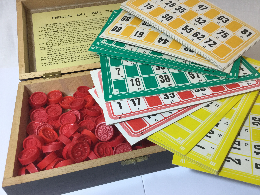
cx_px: 130
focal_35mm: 31
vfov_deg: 45.4
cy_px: 98
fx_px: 233
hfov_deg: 58.4
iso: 64
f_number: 2.4
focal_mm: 3.3
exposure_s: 1/33
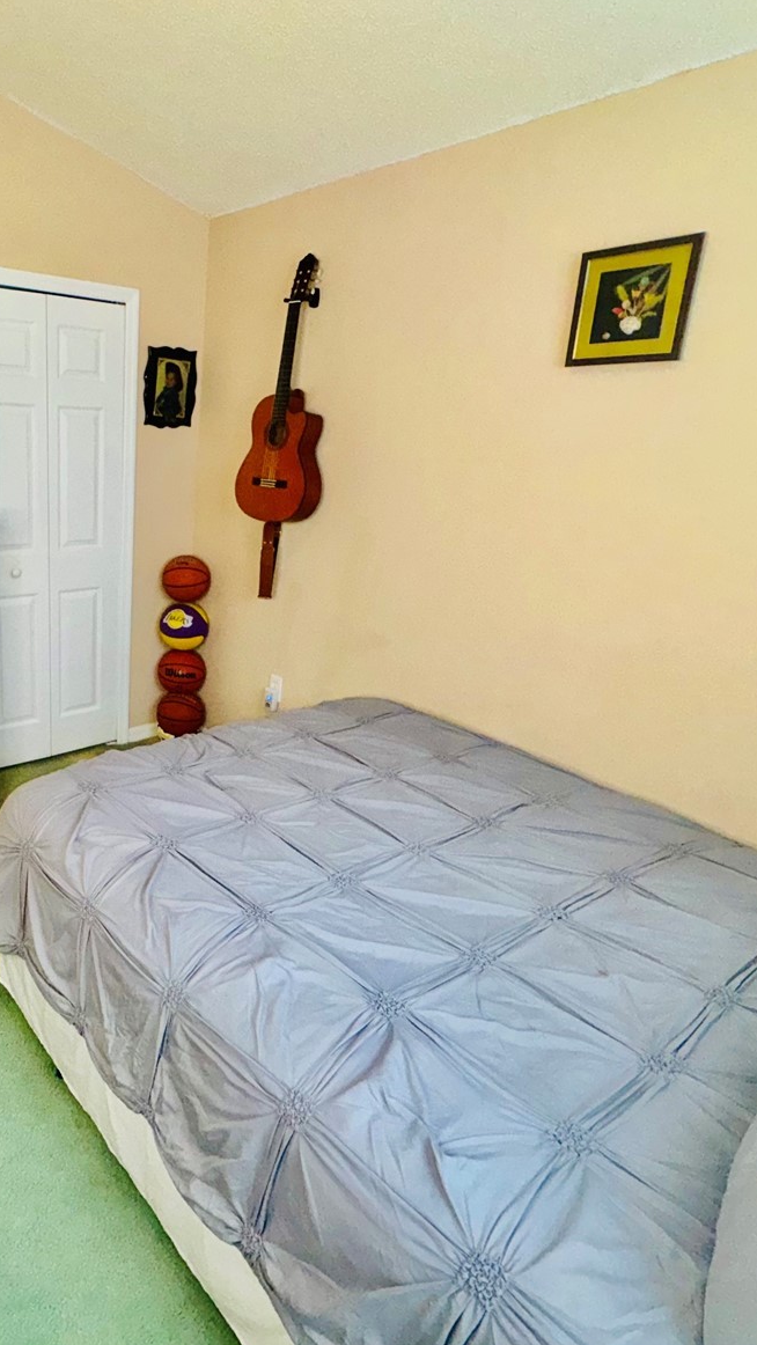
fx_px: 749
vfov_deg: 83.8
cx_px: 163
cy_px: 661
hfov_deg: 50.7
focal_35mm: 21
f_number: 2.2
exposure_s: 1/120
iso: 160
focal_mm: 2.22
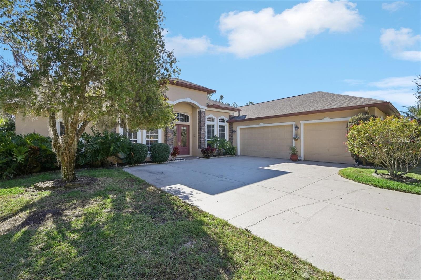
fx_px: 181
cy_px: 140
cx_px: 210
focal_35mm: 16
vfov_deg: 75.5
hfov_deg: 98.6
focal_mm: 15.5
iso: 400
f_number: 8
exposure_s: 1/500
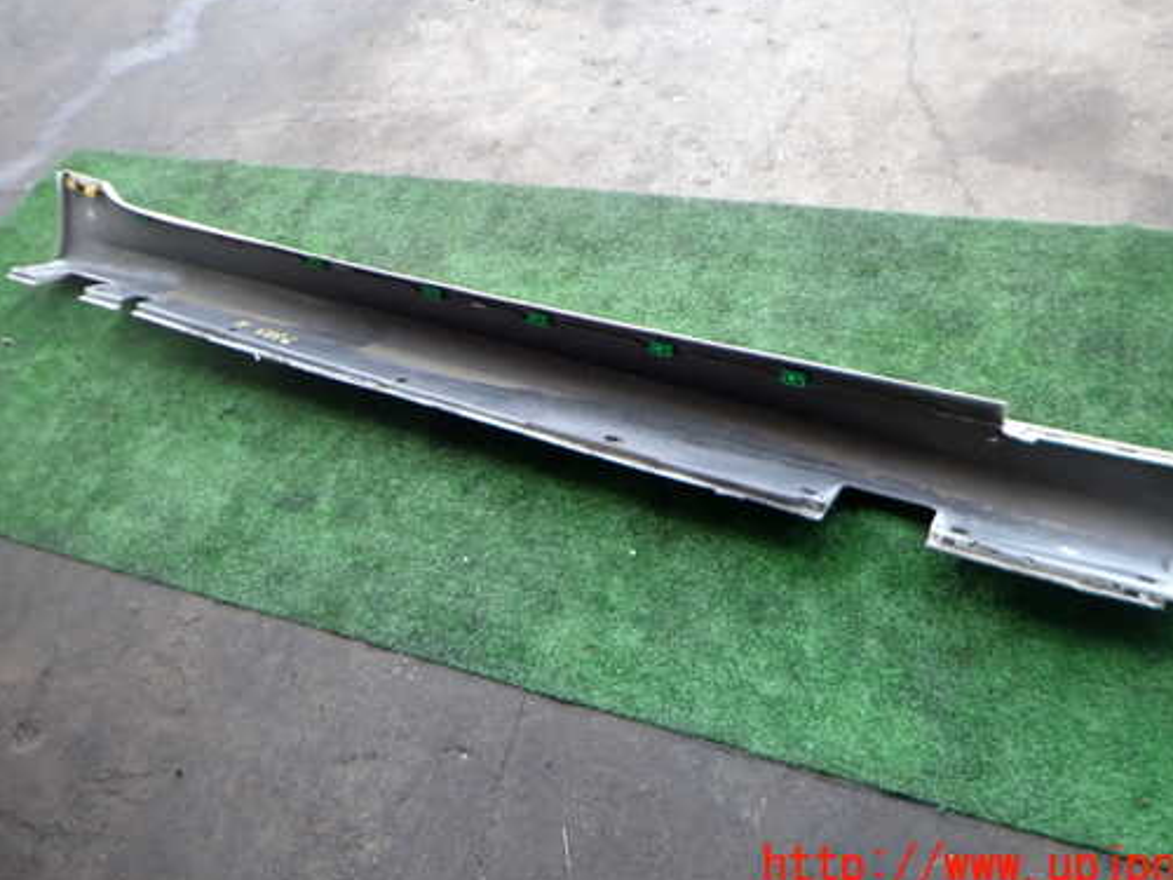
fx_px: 1017
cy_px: 368
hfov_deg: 60.0
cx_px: 589
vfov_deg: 46.6
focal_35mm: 30
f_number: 2
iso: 160
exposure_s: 1/125
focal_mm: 4.5
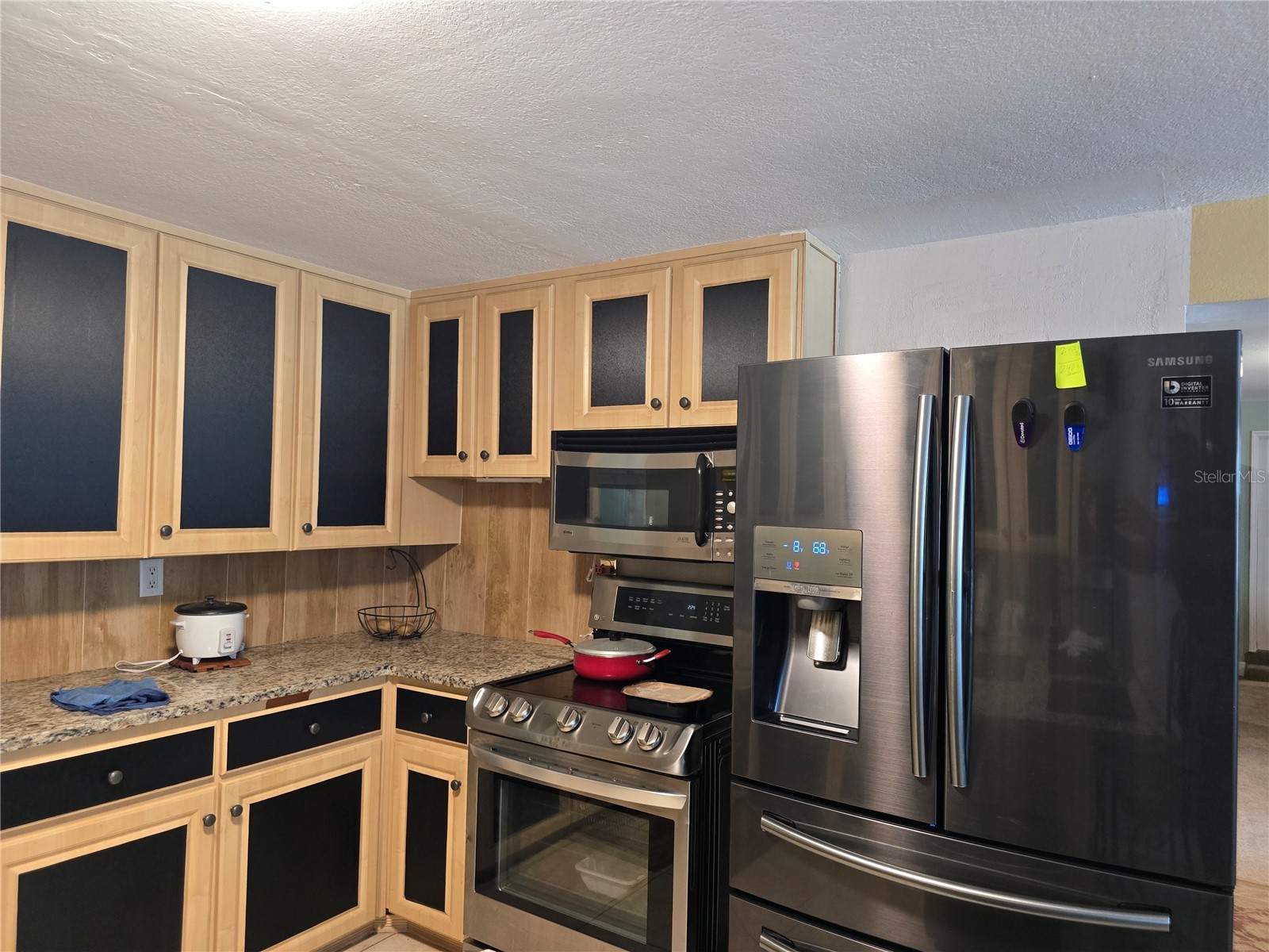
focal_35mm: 23
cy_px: 476
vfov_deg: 58.9
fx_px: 843
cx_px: 634
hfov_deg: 73.9
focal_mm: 6.3
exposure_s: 1/60
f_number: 1.7
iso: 640
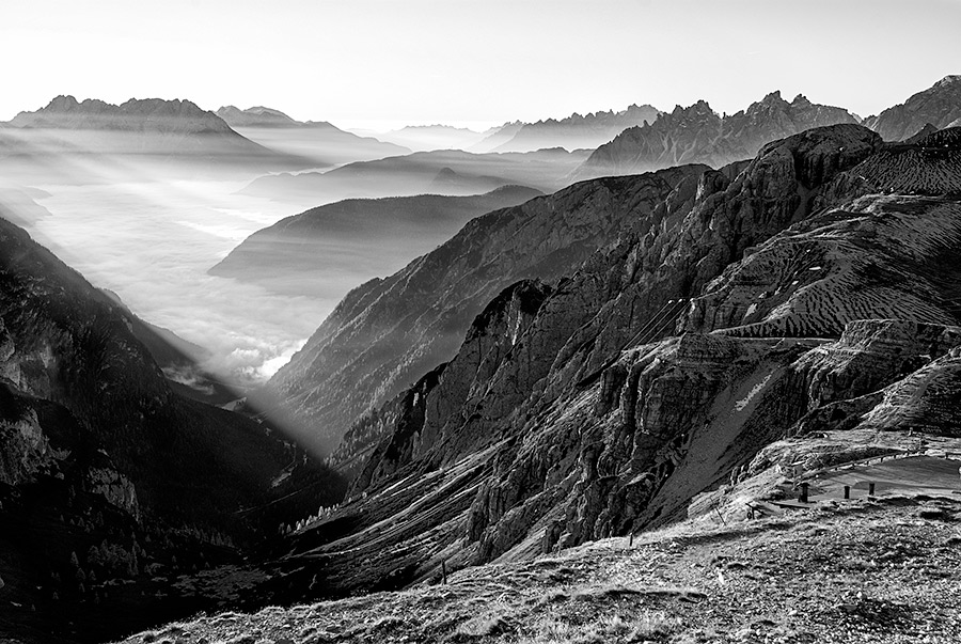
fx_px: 1123
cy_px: 322
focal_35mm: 42
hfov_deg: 46.3
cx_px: 480
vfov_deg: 32.0
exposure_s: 1/50
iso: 100
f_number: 9
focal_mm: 28
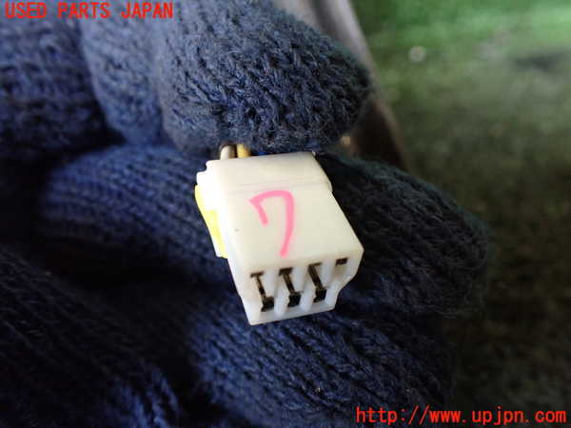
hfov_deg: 60.0
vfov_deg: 46.8
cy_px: 214
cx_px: 286
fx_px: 495
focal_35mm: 30
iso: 640
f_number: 2.3
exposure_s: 1/125
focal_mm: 5.4
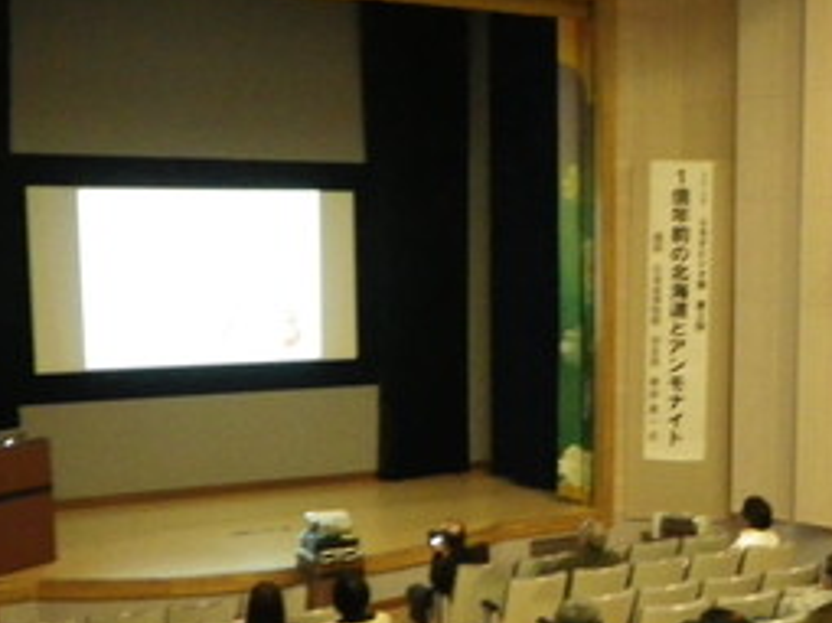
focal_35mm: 55
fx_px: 1321
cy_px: 393
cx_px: 672
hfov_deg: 33.9
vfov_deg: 26.4
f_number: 3.5
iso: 800
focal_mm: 5
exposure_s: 1/10
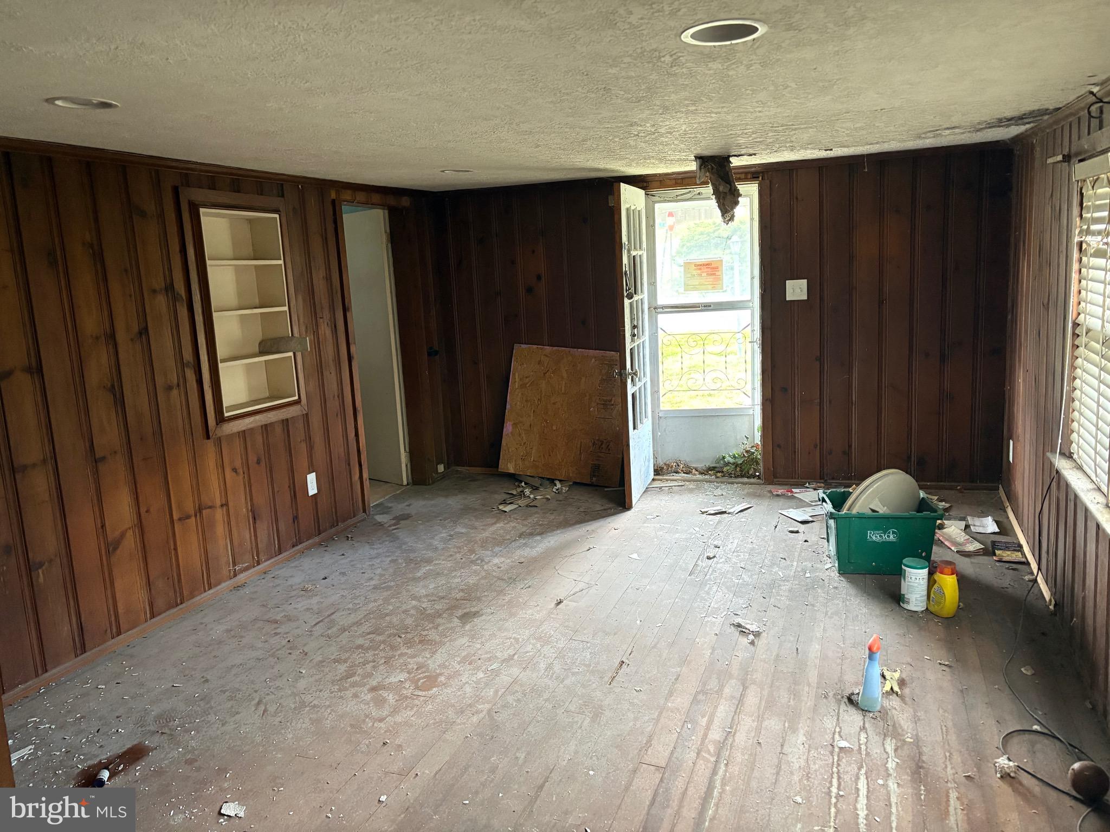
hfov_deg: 67.3
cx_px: 555
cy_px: 416
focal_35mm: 26
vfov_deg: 53.1
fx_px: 834
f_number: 1.6
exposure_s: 1/50
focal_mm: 5.96
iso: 500
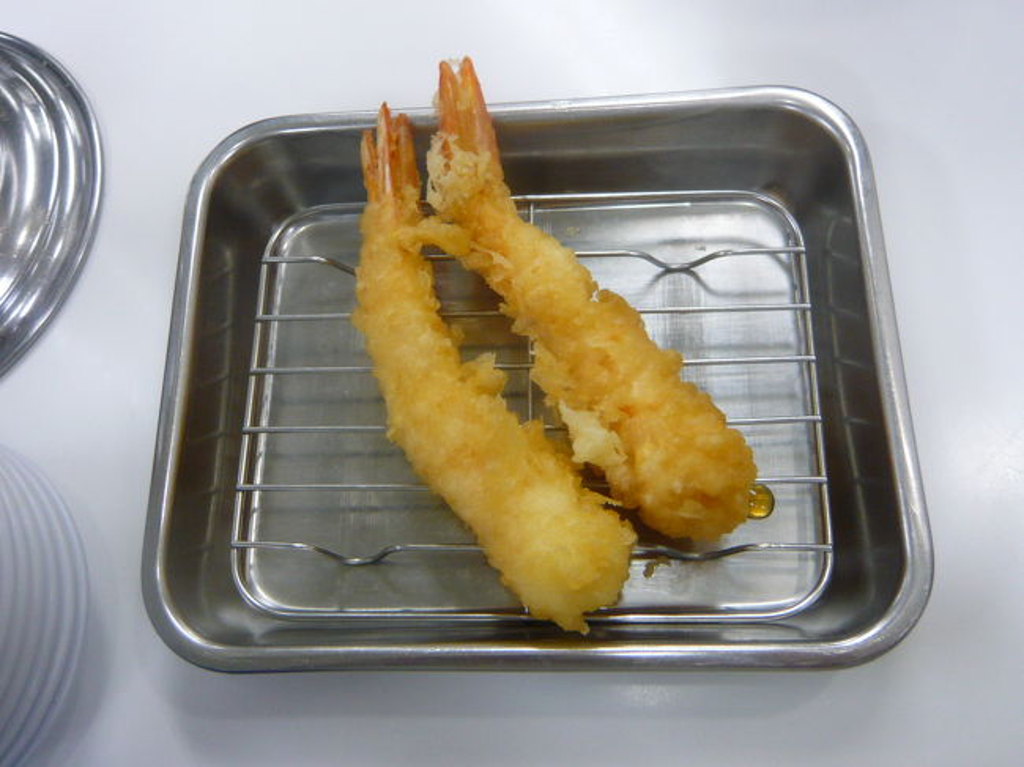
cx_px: 512
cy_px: 384
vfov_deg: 44.1
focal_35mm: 32
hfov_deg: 56.8
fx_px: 946
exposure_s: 1/30
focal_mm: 4.6
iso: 160
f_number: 2.8
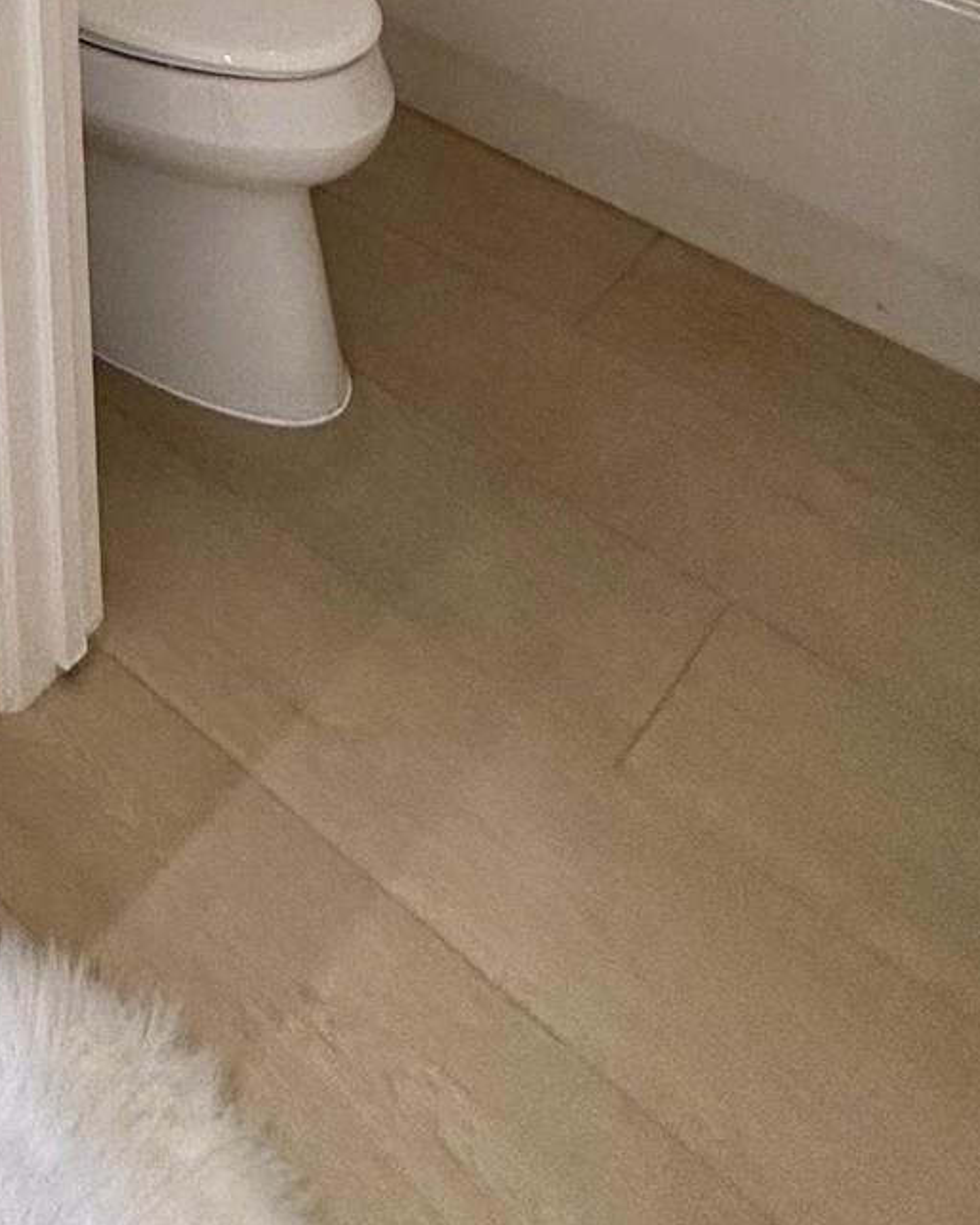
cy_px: -935
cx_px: -440
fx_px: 1777
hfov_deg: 24.7
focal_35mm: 49
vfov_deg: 22.8
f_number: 2.2
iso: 80
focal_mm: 2.22
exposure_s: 1/120
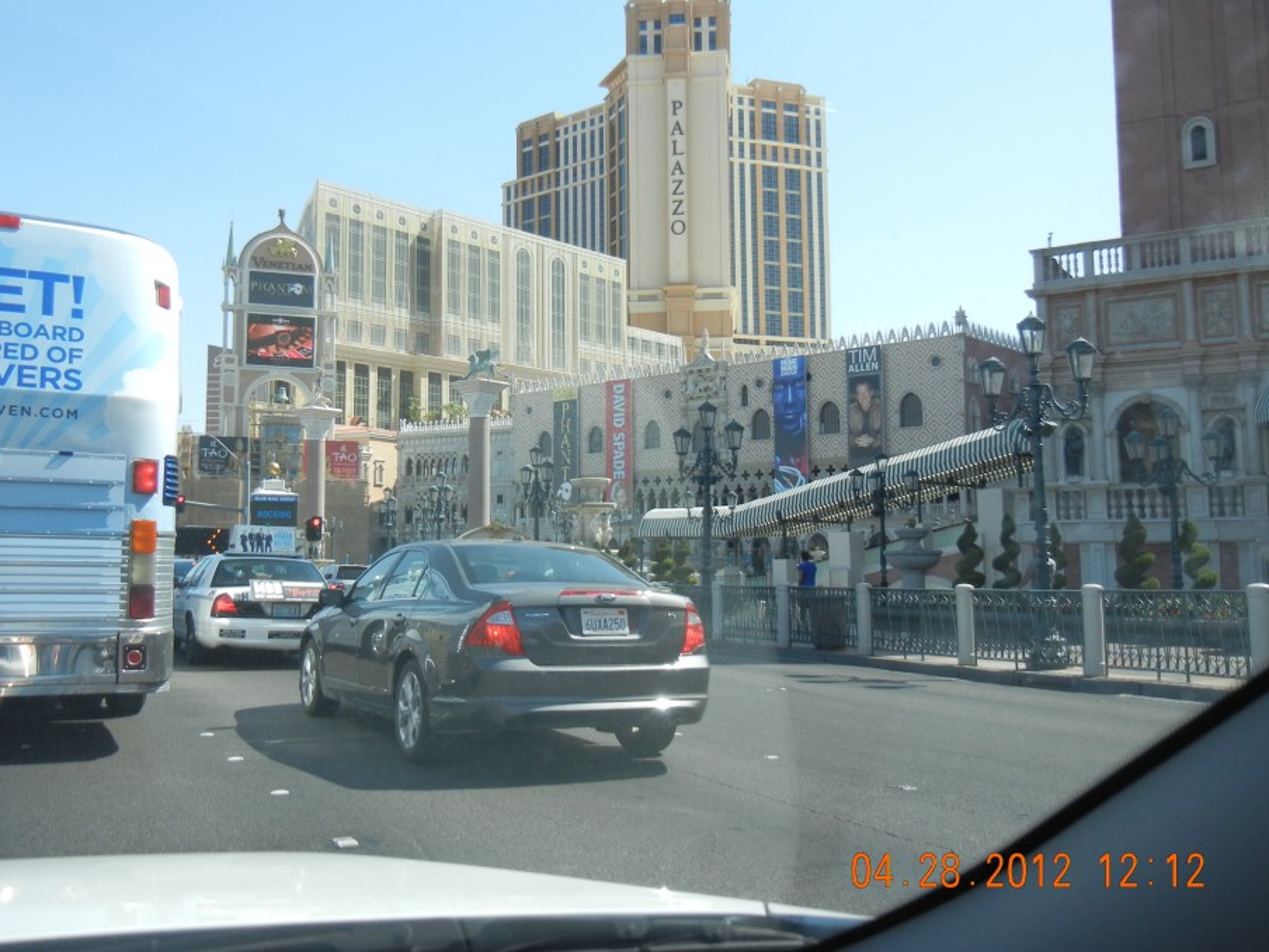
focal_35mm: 34
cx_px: 574
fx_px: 1246
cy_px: 444
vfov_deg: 41.8
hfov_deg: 53.9
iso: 160
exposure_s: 1/675
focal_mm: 5.4
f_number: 3.5
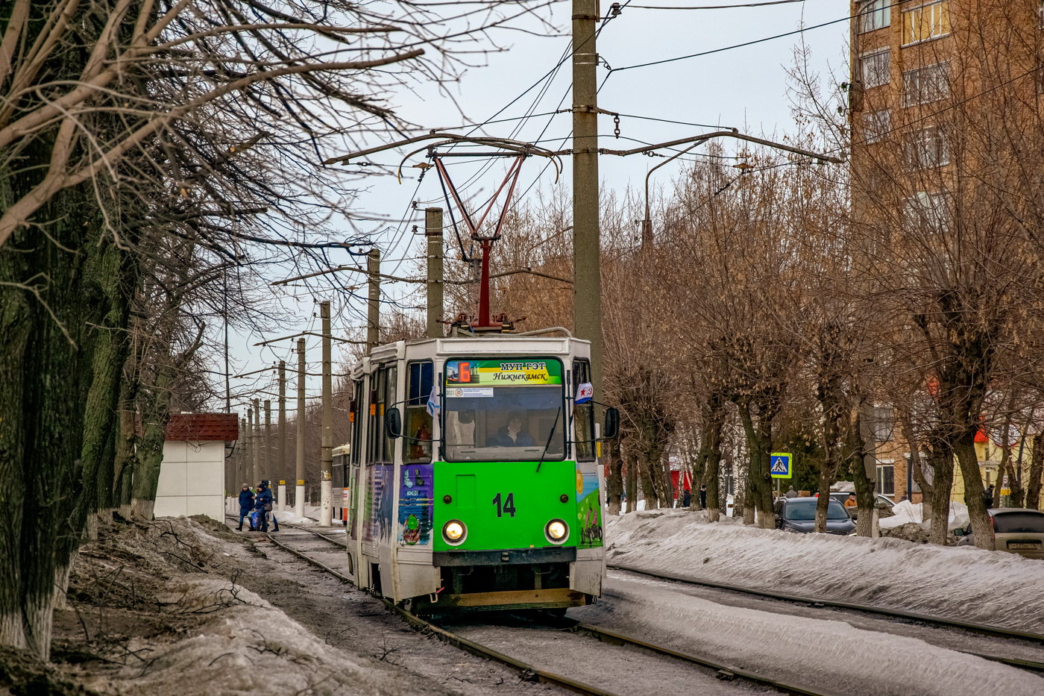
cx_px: 522
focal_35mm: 138
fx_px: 4001
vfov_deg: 9.9
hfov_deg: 14.9
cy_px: 348
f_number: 5.6
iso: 200
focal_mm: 92
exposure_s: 1/800
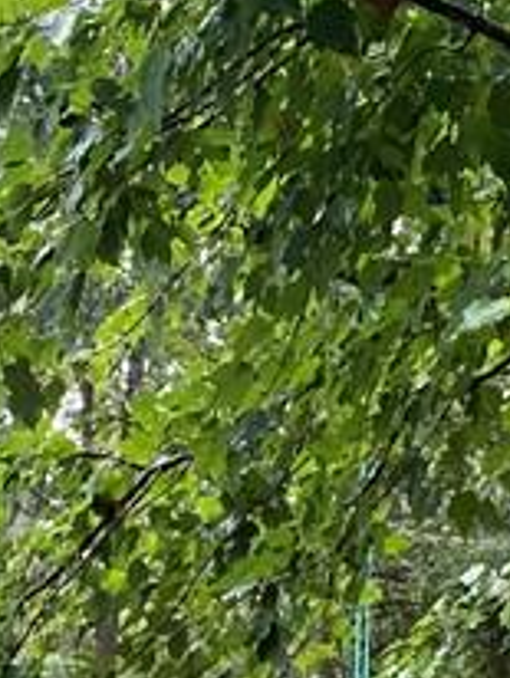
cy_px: 918
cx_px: 359
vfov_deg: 14.5
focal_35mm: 129
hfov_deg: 11.5
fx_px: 2529
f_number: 1.8
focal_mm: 4.25
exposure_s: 1/121
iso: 125
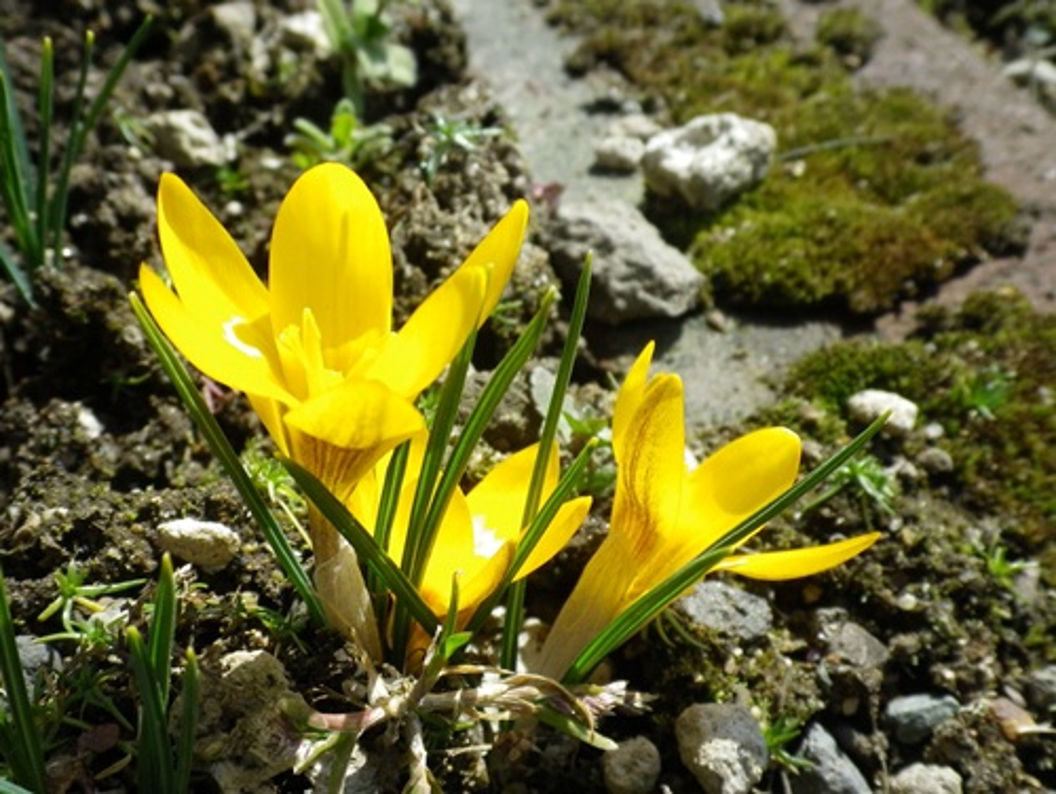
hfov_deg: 52.6
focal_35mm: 35
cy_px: 397
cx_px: 528
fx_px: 1069
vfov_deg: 40.8
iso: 80
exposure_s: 1/400
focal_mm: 6.36
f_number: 3.9
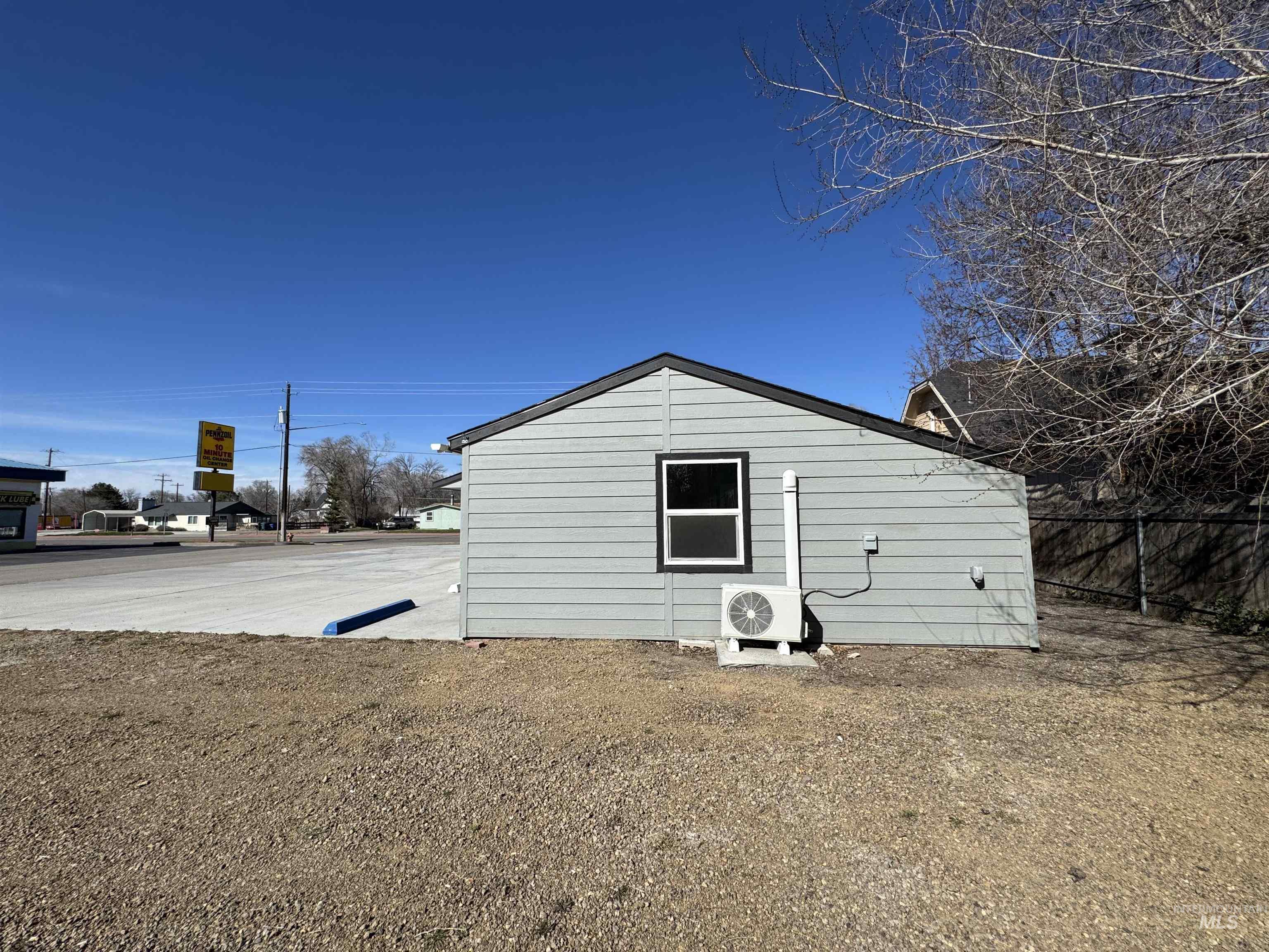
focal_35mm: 14
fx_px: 513
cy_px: 476
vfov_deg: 85.7
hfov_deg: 102.1
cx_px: 634
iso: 50
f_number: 2.2
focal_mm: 2.22
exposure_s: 1/3106
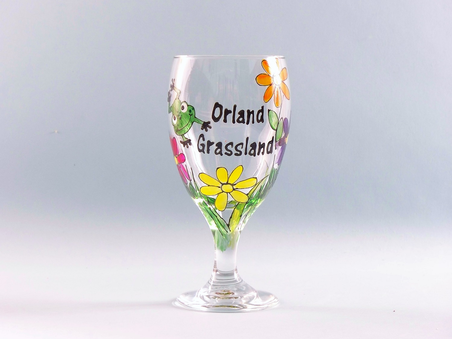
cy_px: 170
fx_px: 1371
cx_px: 226
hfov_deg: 18.7
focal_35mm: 105
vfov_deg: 14.1
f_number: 3.8
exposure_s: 1/2.5
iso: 200
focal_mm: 22.05
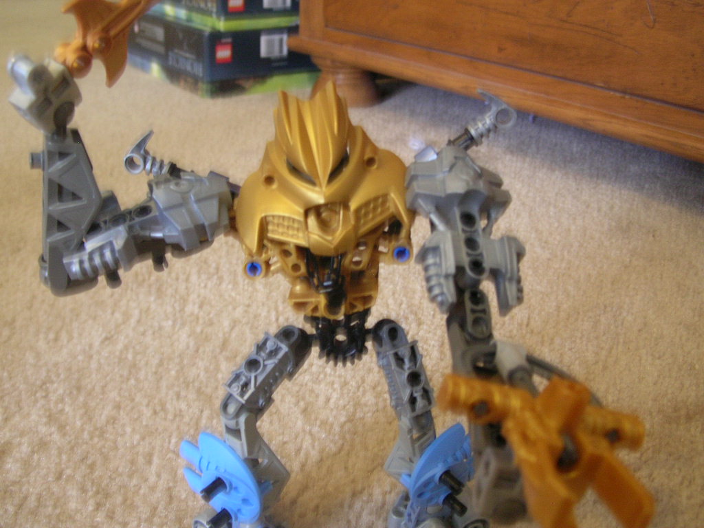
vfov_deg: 39.7
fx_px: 732
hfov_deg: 51.4
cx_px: 352
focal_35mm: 36
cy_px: 264
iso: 125
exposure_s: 1/3.8
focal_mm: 6
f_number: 2.7
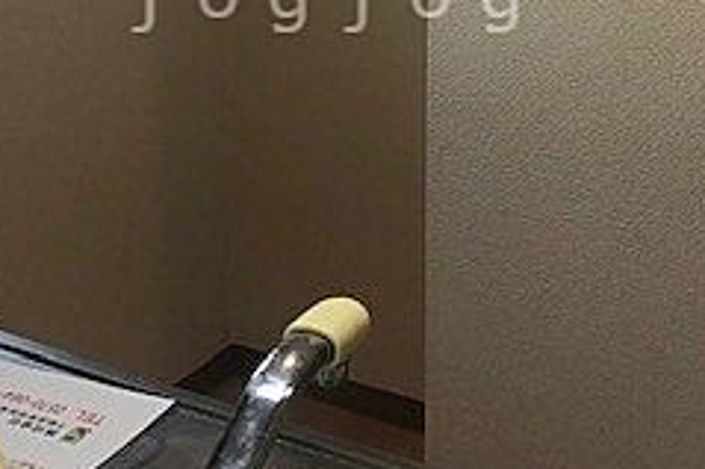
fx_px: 1526
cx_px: 333
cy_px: -3
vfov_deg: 17.1
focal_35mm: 78
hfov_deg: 26.0
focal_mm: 3.99
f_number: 1.8
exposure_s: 1/33
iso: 32
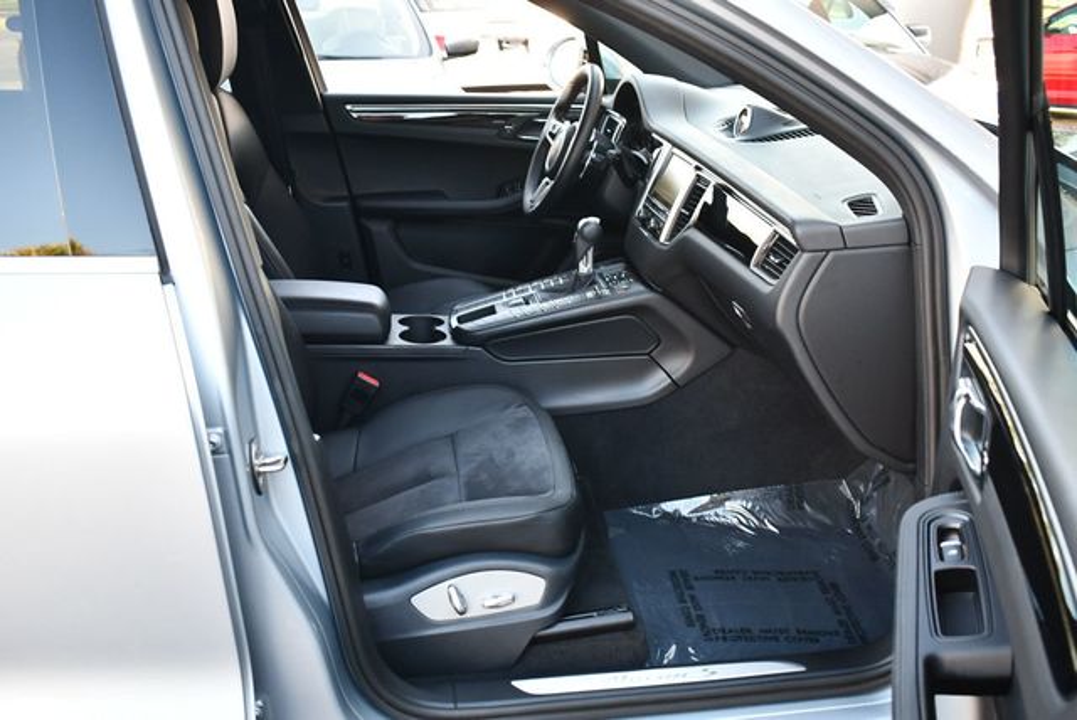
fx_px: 1078
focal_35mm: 36
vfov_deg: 36.9
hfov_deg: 53.1
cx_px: 538
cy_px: 360
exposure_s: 1/200
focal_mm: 18
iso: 800
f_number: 3.5
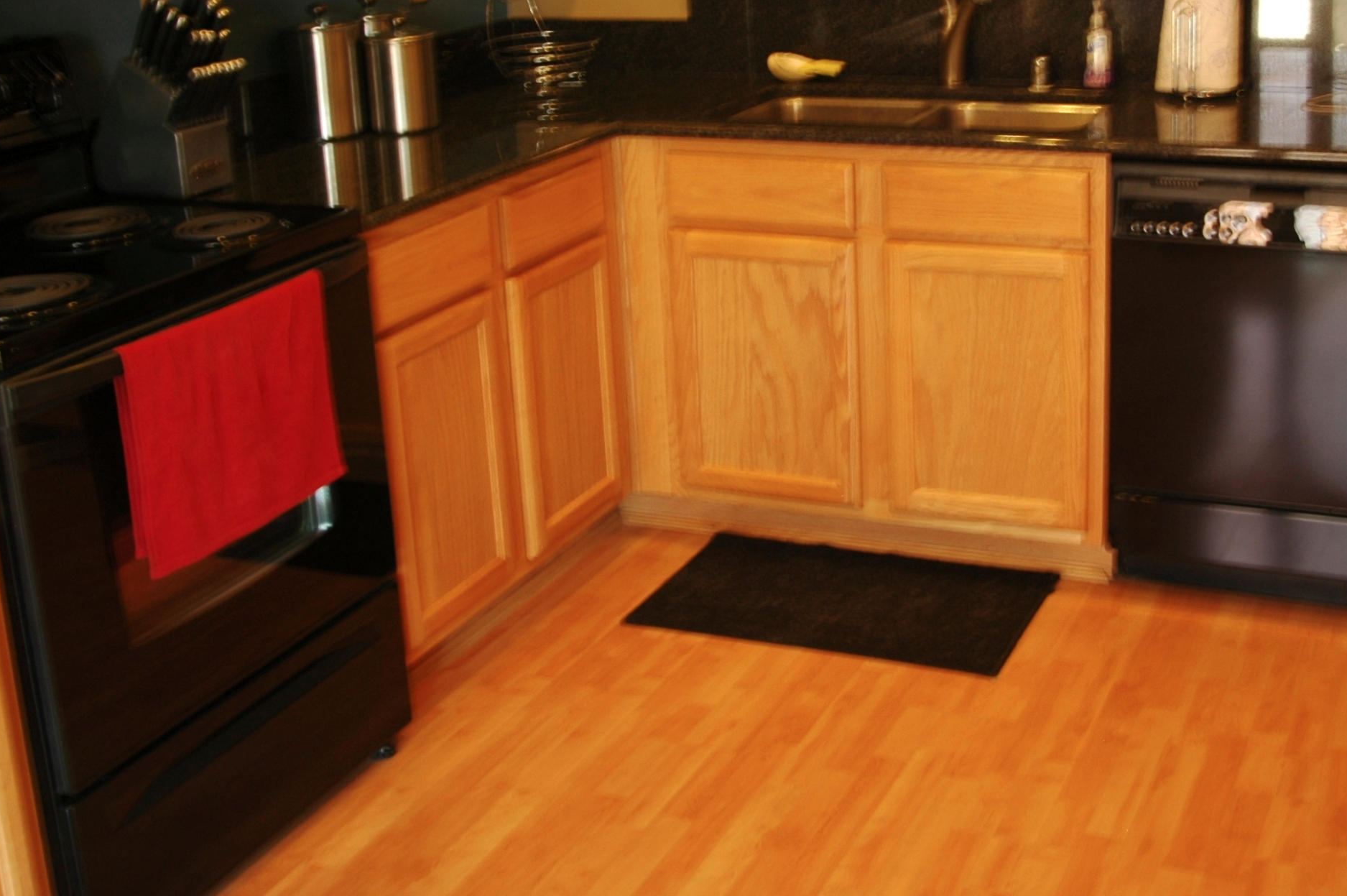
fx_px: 1795
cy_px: 233
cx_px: 815
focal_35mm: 48
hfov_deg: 40.9
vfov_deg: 27.7
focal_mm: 20
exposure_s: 1/5
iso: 200
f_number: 5.6
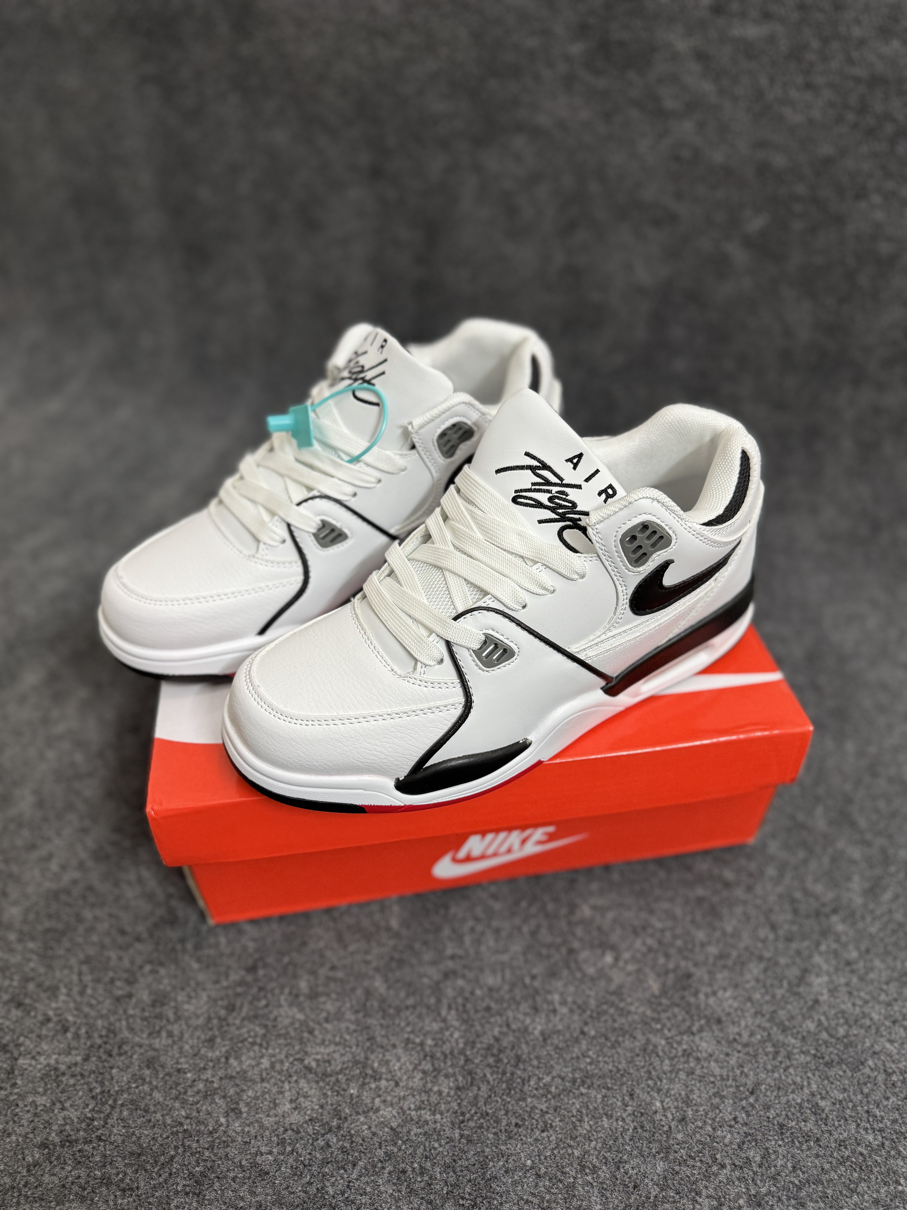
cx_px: 454
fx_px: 838
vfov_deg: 71.6
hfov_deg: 56.8
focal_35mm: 24
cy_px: 605
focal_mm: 6.76
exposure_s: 1/50
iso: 250
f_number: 1.78
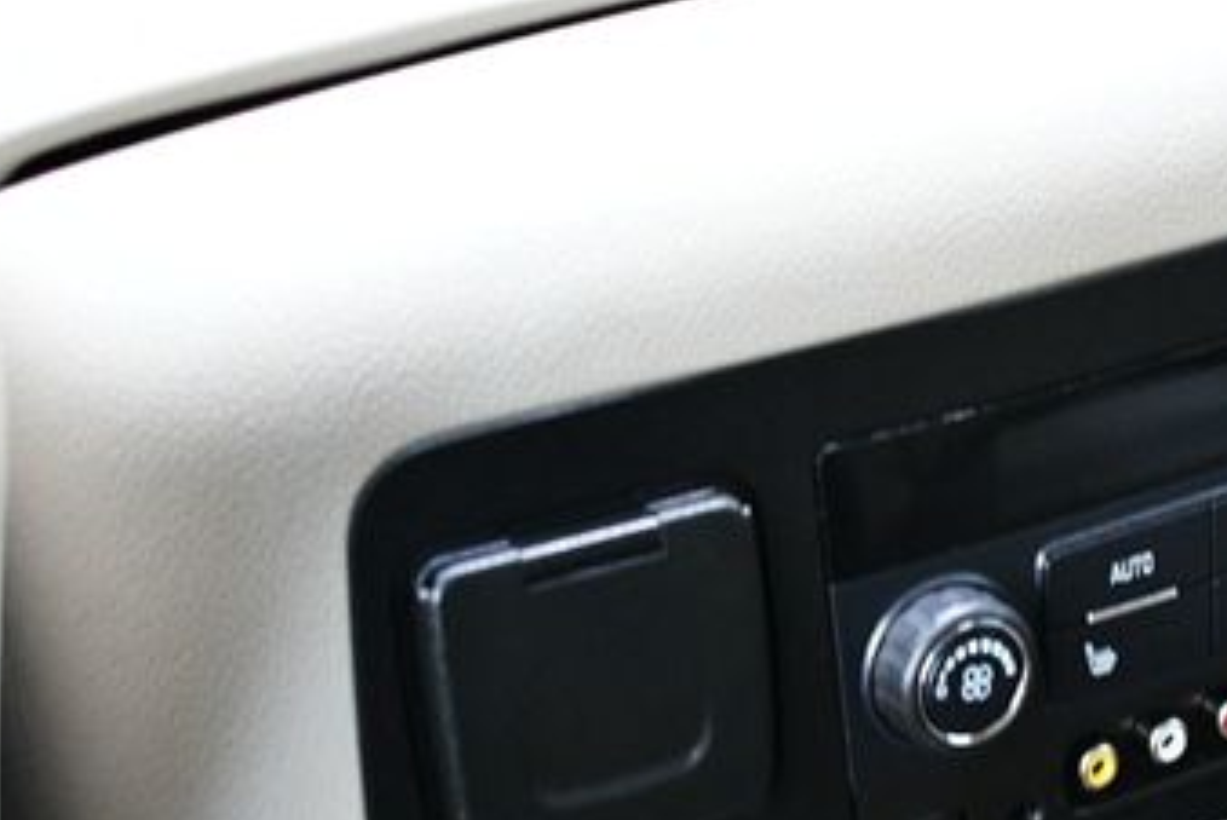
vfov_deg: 14.9
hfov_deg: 22.1
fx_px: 3104
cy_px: 766
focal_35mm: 91
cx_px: 987
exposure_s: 1/125
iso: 2800
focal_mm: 24
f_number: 4
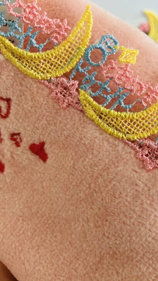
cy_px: 141
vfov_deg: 49.4
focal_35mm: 41
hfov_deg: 28.0
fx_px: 305
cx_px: 141
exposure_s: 1/121
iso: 32
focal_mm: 3.99
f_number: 1.8
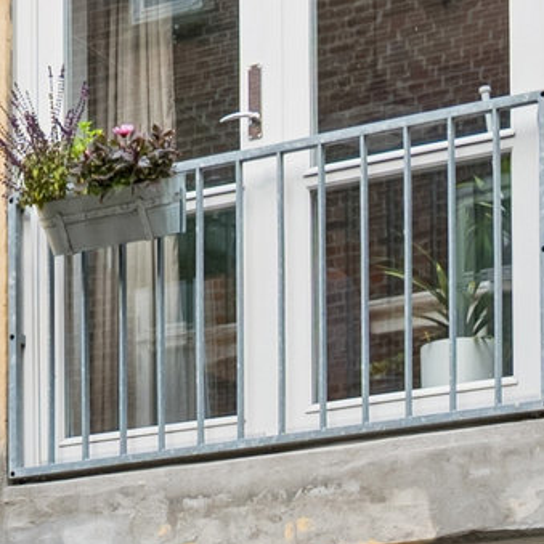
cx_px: -32
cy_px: 717
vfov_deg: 12.8
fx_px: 2343
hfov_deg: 13.0
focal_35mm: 132
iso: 320
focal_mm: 17.5
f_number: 6.3
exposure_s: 1/320
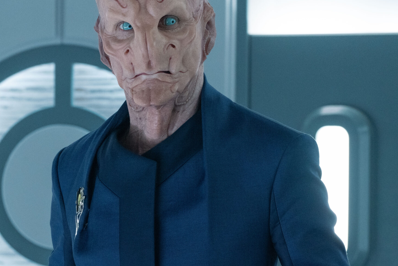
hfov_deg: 7.4
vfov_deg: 4.9
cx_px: 197
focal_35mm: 279
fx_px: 3085
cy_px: 106
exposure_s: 1/100
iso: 6400
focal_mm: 188
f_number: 9
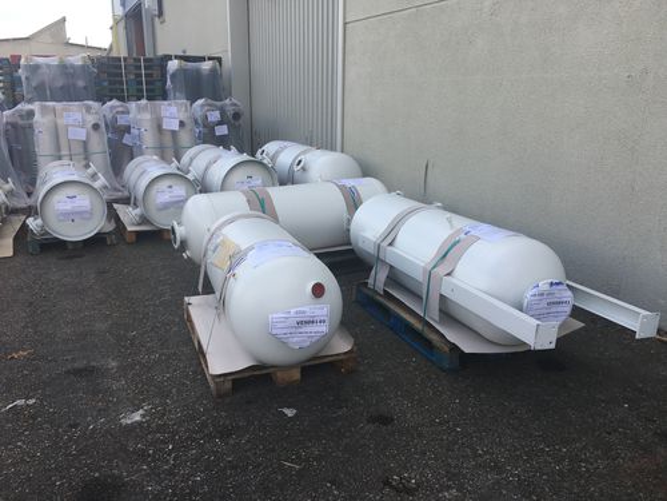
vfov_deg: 48.2
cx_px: 334
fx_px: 559
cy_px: 250
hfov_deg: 61.7
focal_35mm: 29
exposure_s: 1/392
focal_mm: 4.15
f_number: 2.2
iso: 25
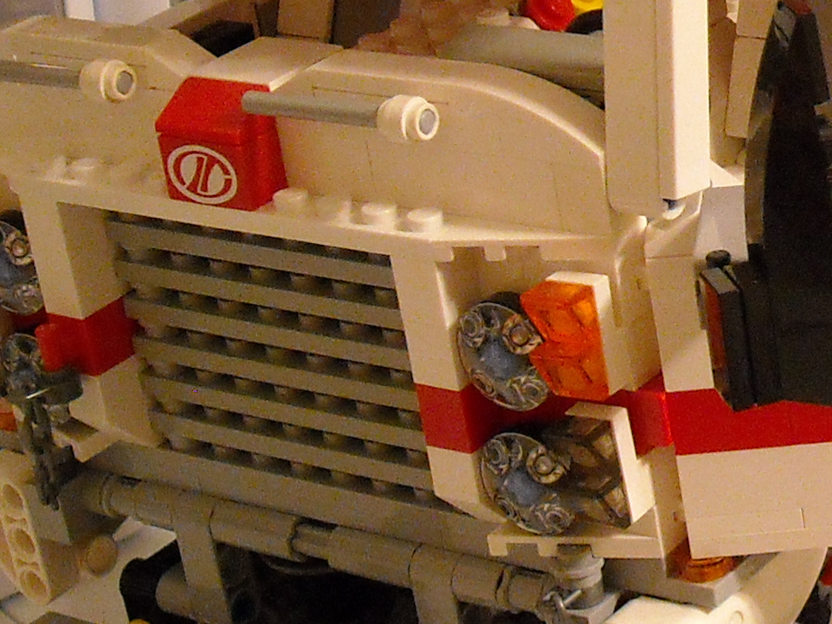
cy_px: 219
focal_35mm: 116
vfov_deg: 12.8
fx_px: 2788
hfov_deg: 16.1
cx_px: 1057
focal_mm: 5.7
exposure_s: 1/33
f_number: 2.8
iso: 400
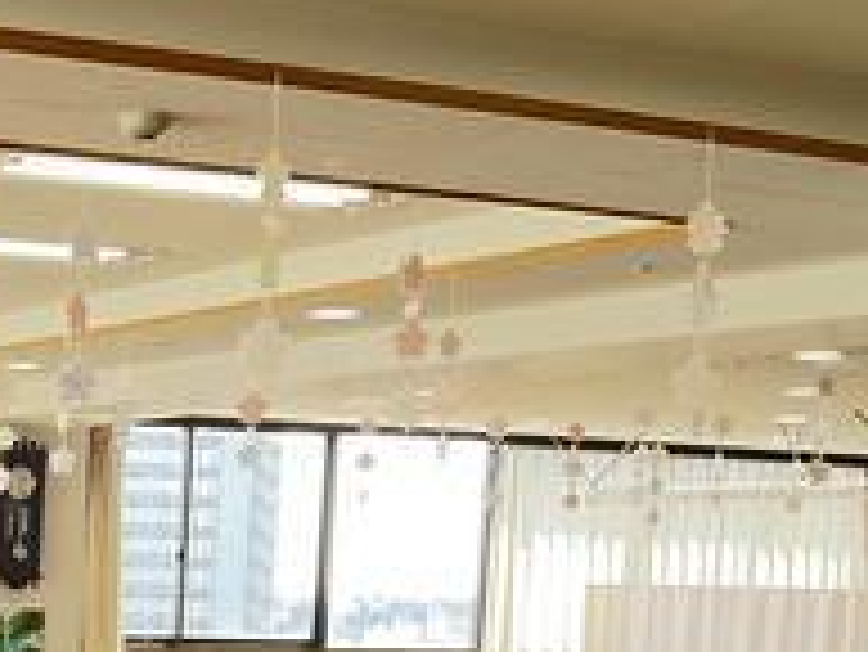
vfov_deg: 15.6
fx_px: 2258
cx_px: -225
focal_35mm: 90
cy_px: 859
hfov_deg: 20.1
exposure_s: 1/122
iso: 64
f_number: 1.8
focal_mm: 3
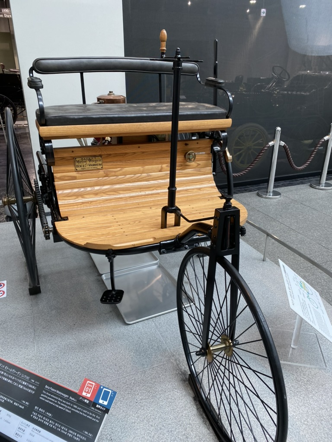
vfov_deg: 67.3
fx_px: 332
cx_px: 166
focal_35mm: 26
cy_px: 221
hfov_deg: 53.1
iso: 125
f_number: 1.8
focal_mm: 4.25
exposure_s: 1/120
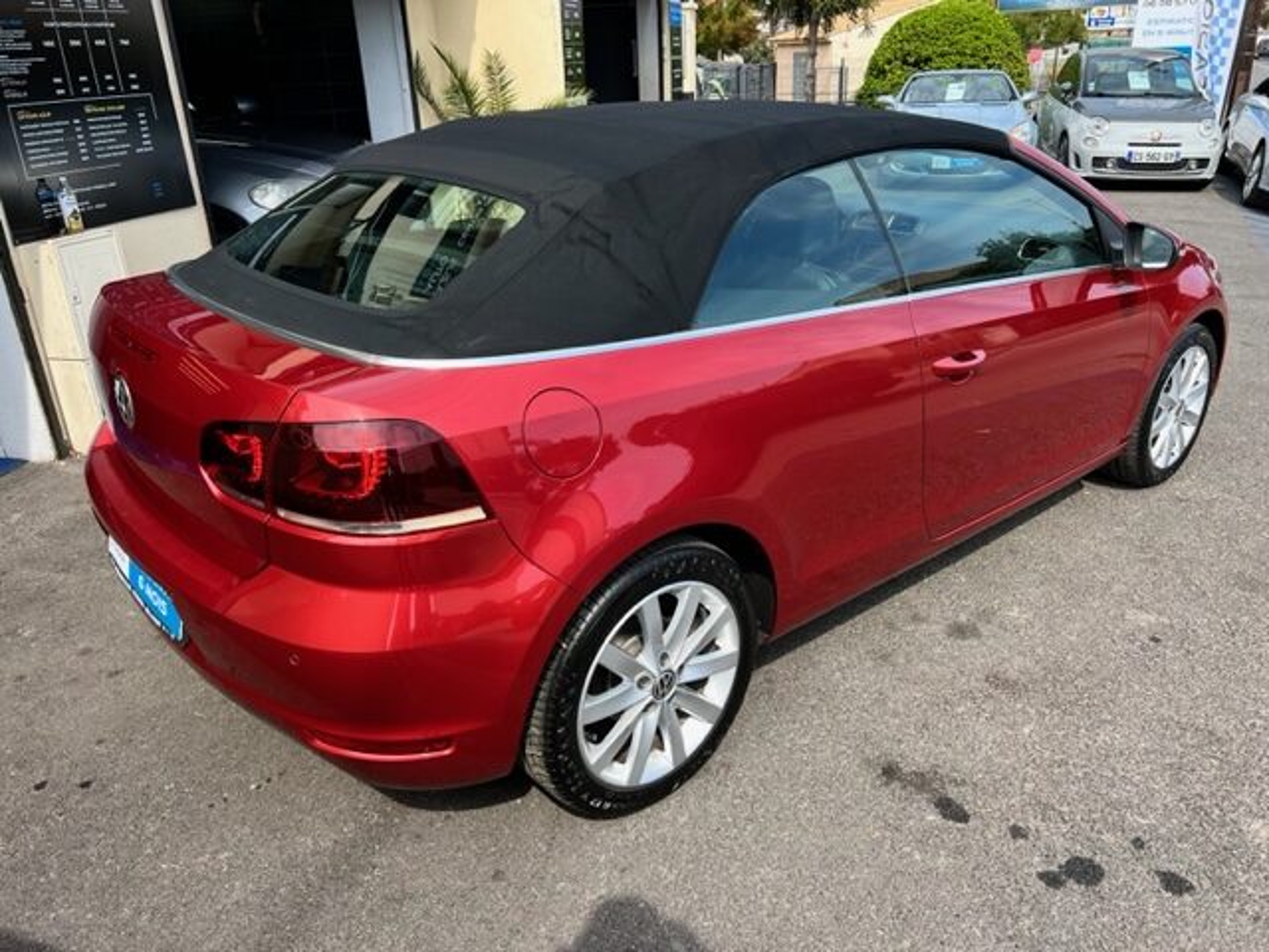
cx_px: 634
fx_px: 953
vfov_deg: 53.1
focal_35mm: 26
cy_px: 476
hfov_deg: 67.3
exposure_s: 1/1344
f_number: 1.5
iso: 50
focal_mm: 5.7
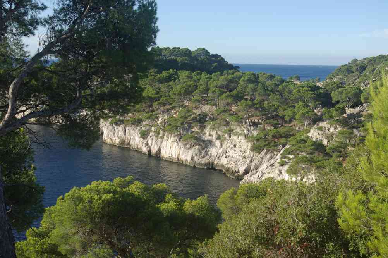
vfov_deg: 25.7
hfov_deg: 37.9
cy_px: 129
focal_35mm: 52
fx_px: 565
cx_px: 194
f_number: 8
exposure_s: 1/125
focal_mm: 35
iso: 100
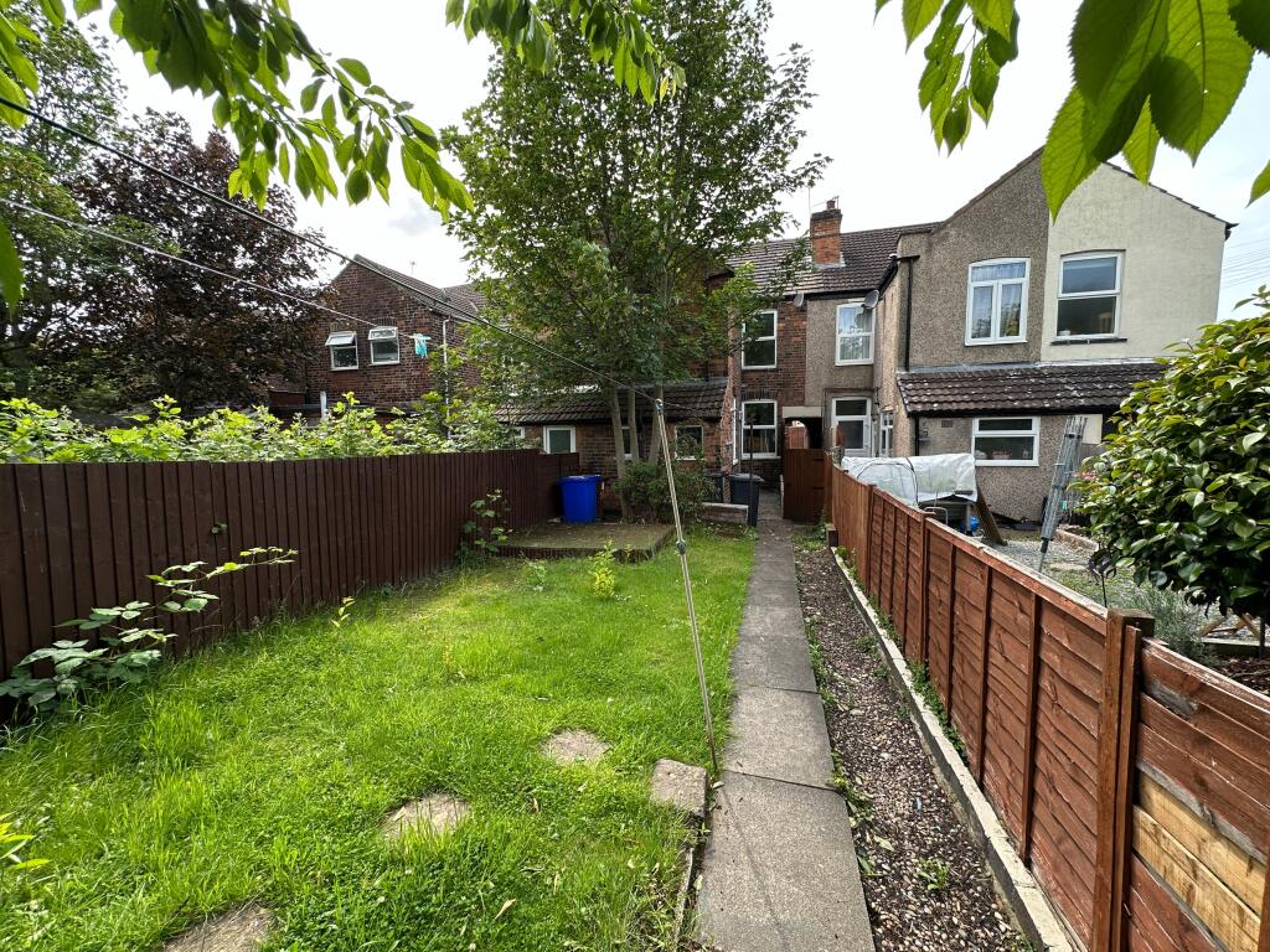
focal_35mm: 14
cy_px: 476
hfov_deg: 102.1
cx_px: 635
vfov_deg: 85.7
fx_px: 514
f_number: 2.2
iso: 40
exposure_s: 1/285
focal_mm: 2.22
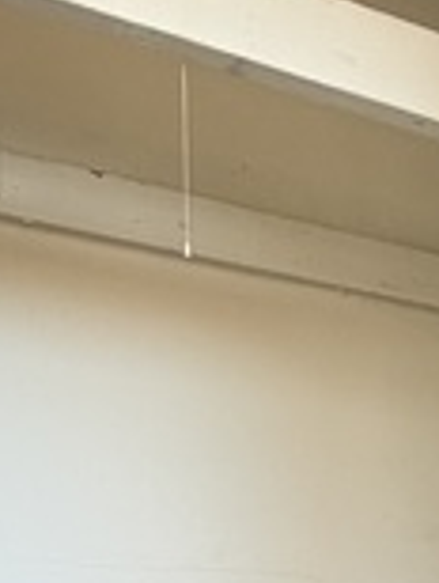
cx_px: 413
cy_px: 852
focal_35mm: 58
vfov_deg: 25.7
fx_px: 978
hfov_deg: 24.4
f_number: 2.2
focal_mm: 2.22
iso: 200
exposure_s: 1/121
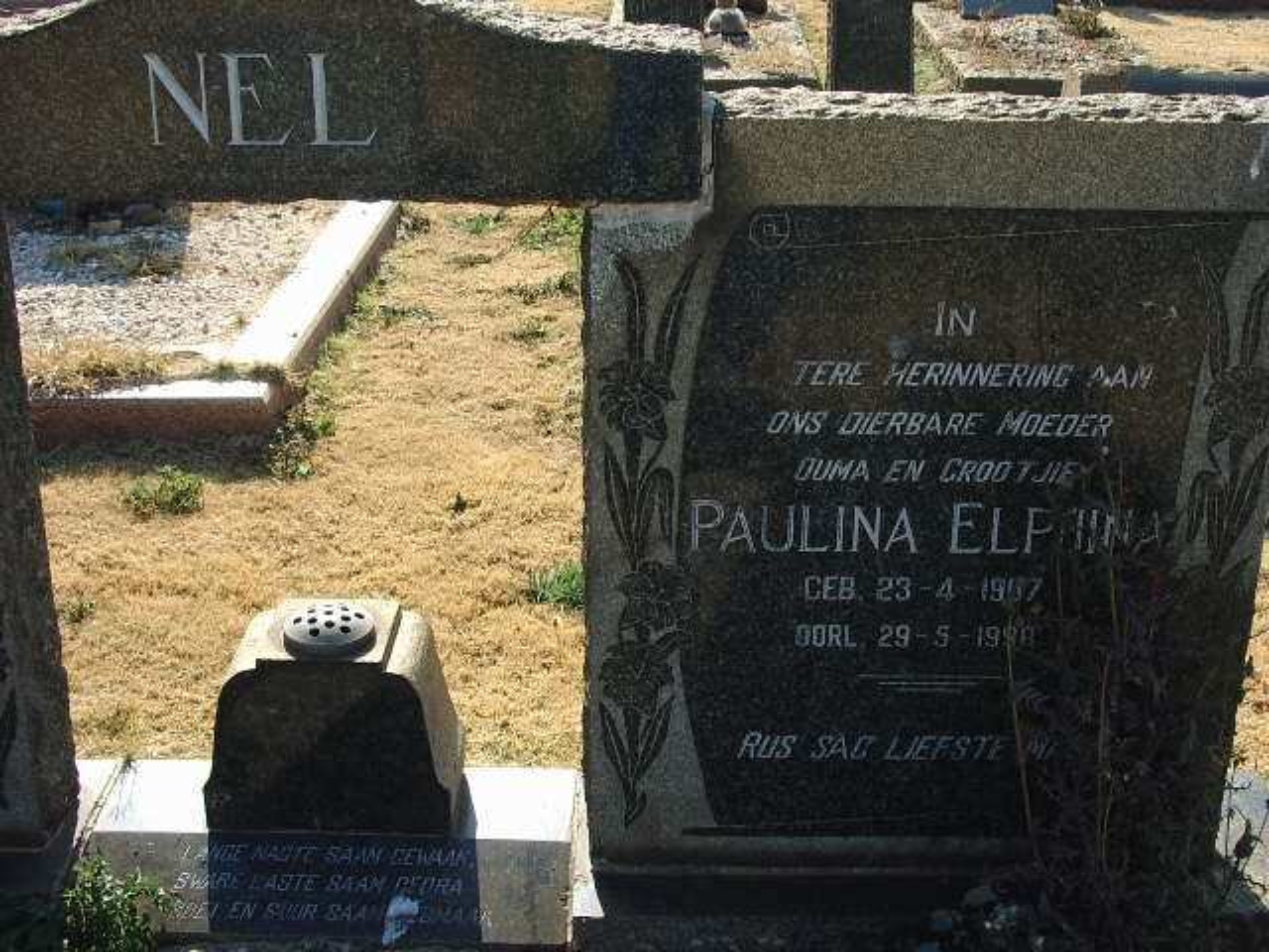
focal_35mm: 49
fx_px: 1796
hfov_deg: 38.9
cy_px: 476
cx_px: 634
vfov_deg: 29.7
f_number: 5
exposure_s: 1/100
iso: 50
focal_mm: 8.2
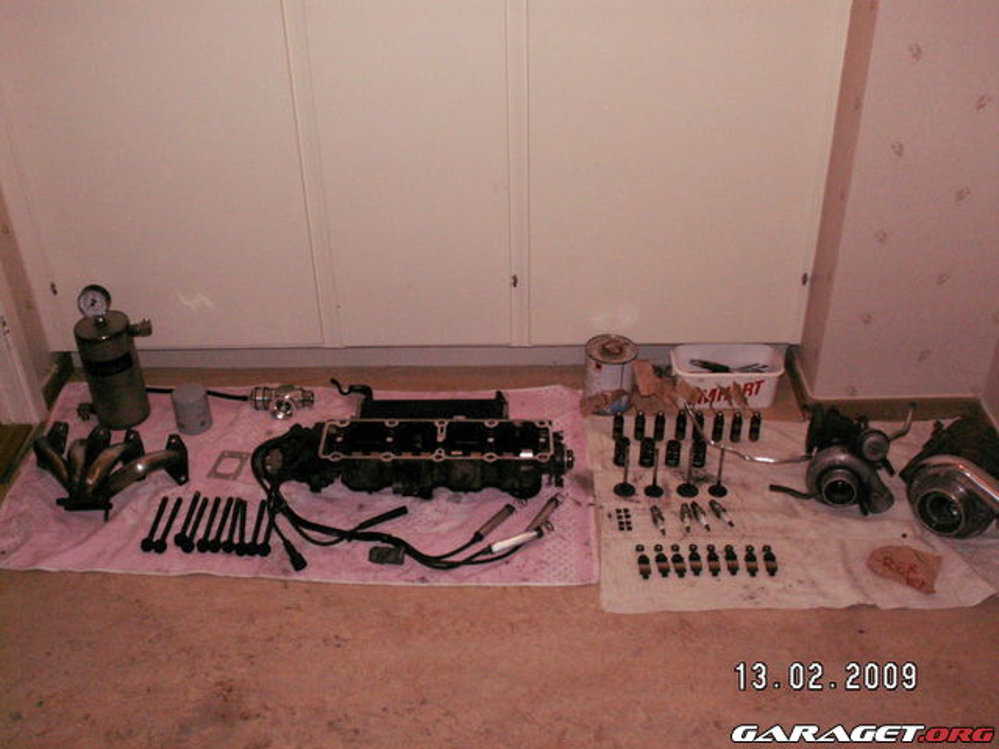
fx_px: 1010
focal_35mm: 35
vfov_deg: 40.7
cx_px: 500
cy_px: 374
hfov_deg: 52.6
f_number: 2.8
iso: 320
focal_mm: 5.86
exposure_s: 1/40
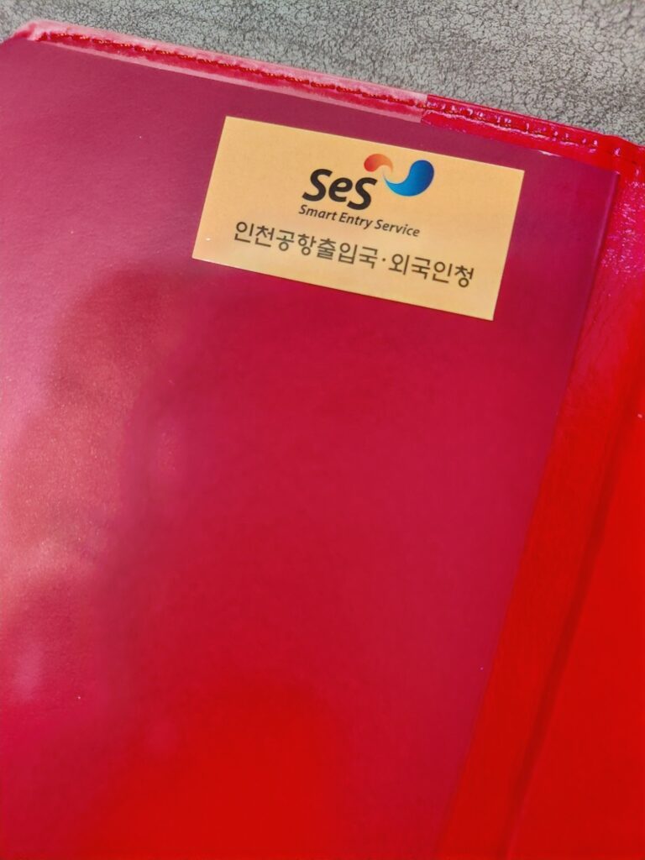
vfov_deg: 69.4
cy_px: 430
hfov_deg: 54.9
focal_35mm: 25
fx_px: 621
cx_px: 322
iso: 320
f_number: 1.8
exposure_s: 1/40.2
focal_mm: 4.69
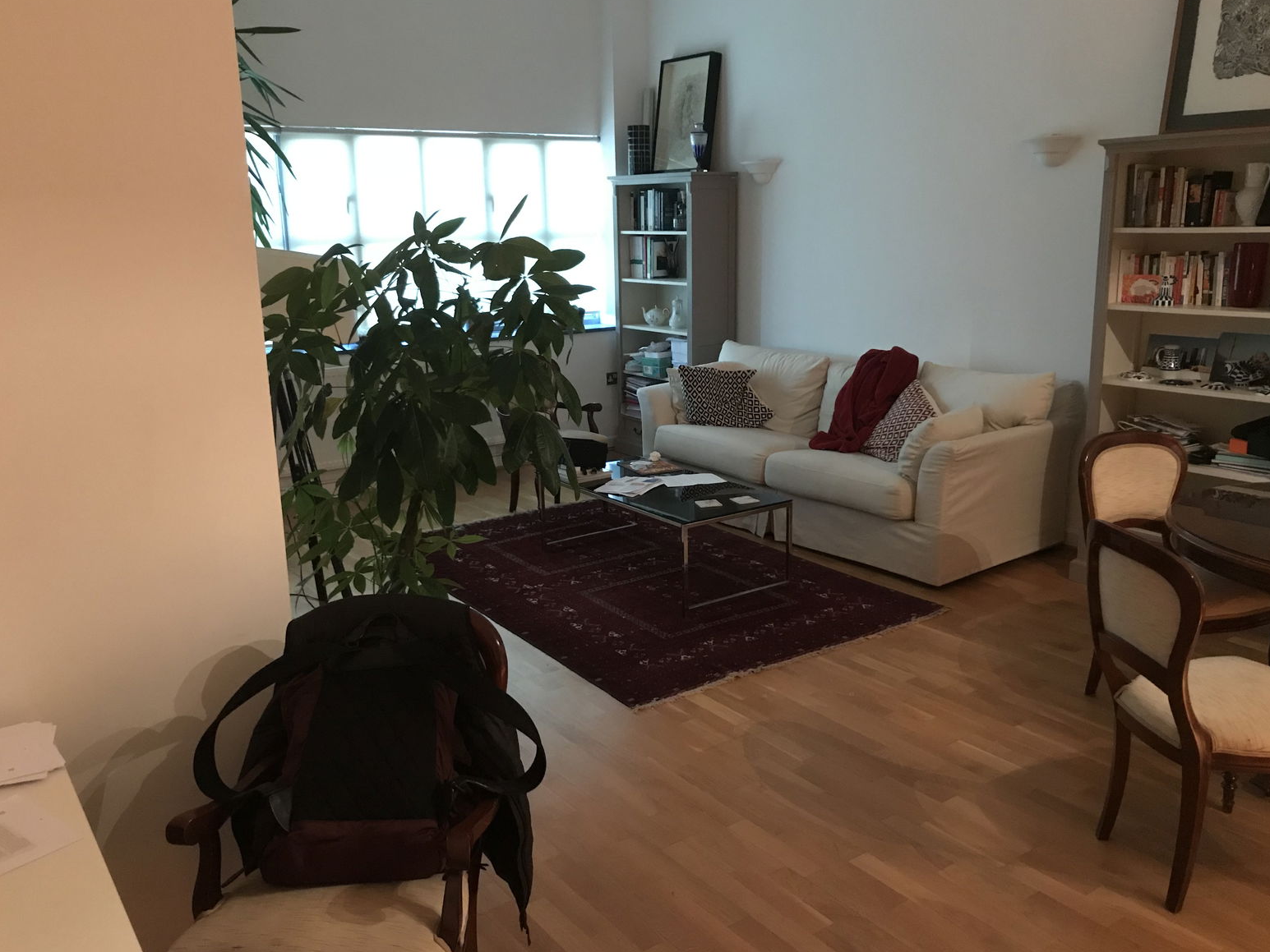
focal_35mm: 29
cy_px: 467
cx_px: 656
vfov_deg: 48.2
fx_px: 1064
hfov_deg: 61.6
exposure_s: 1/4
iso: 100
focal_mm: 3.99
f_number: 1.8
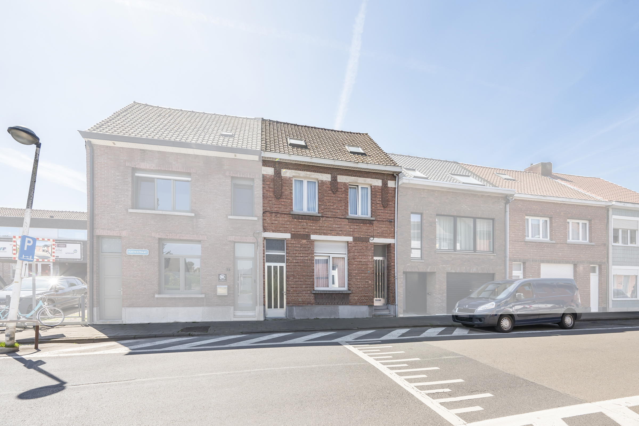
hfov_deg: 104.2
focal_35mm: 14
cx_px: 320
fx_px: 249
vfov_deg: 81.3
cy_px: 213
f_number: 8
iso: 250
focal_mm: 14
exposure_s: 1/640
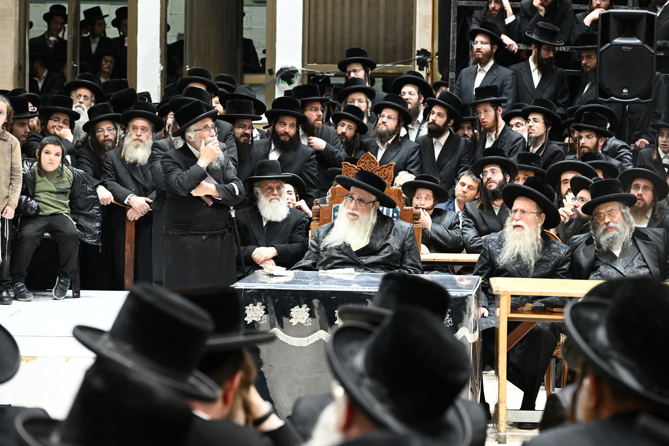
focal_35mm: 100
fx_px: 1858
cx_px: 334
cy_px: 223
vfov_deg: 13.7
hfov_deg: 20.4
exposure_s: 1/80
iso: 3200
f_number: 5
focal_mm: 100
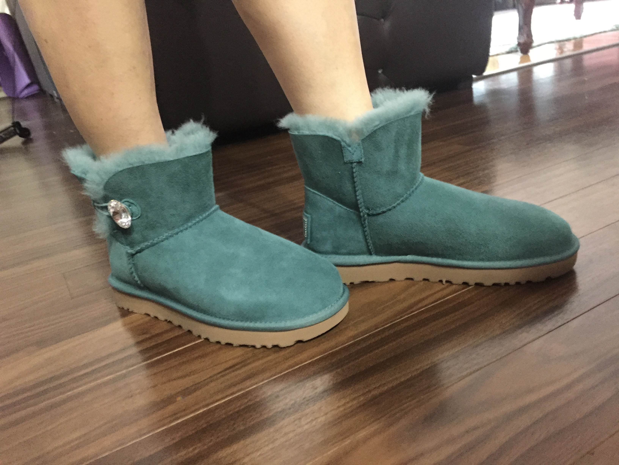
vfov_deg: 48.2
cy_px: 232
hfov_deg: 61.7
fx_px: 519
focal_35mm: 29
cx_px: 310
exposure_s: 1/15
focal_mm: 4.15
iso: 500
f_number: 2.2
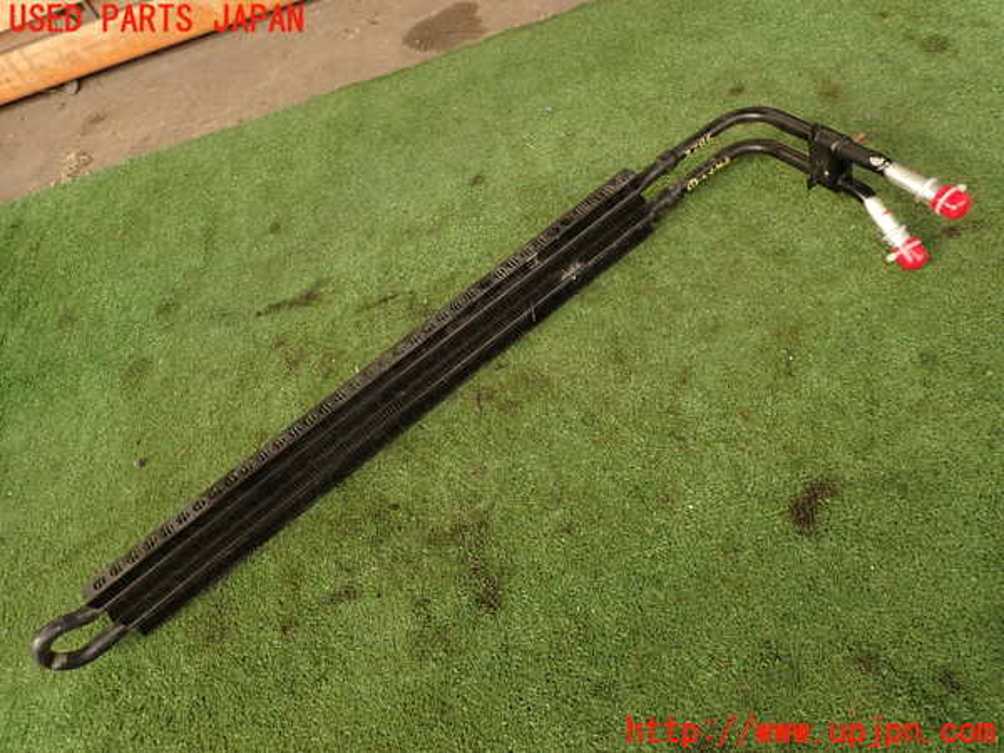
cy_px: 376
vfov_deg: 54.9
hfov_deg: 69.4
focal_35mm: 25
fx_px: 725
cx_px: 502
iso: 100
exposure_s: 1/200
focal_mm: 4.5
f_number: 2.8
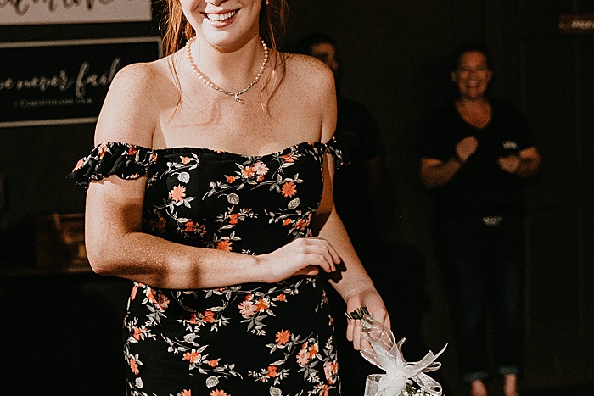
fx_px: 1584
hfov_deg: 21.2
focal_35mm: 96
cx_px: 238
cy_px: 265
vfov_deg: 14.2
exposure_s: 1/320
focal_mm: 42
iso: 640
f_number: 3.2
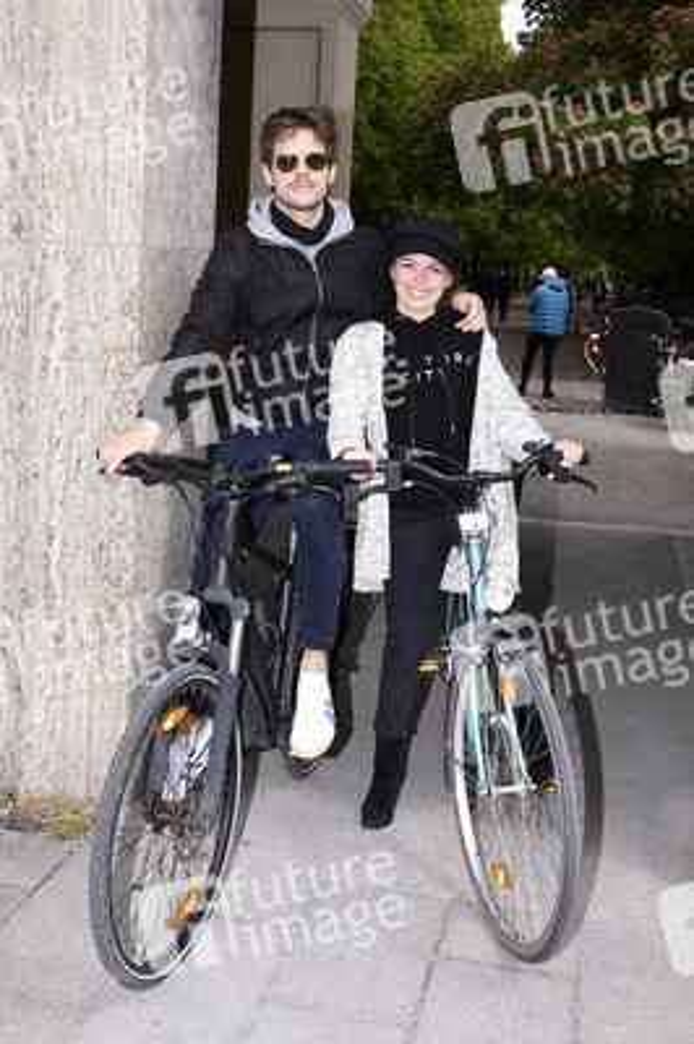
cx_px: 347
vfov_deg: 54.5
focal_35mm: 35
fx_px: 1014
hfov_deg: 37.8
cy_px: 522
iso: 320
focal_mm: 35
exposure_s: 1/160
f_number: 11
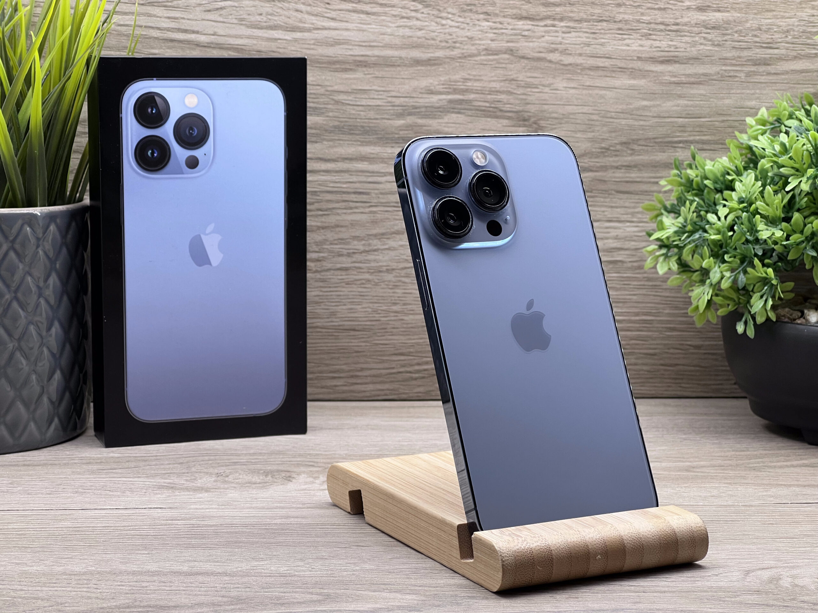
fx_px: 1820
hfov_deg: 25.3
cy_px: 306
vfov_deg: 19.1
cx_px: 409
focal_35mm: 77
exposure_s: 1/100
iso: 80
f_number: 2.8
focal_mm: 9
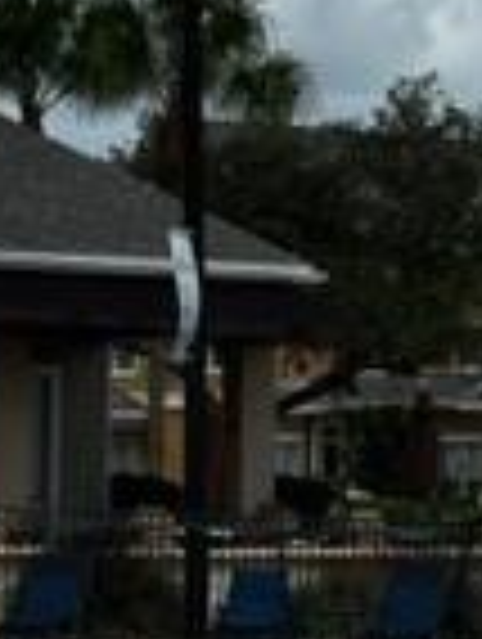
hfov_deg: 6.8
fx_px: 3998
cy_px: 522
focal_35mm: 216
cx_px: 581
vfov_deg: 9.1
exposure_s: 1/7092
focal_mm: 6.86
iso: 64
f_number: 1.78
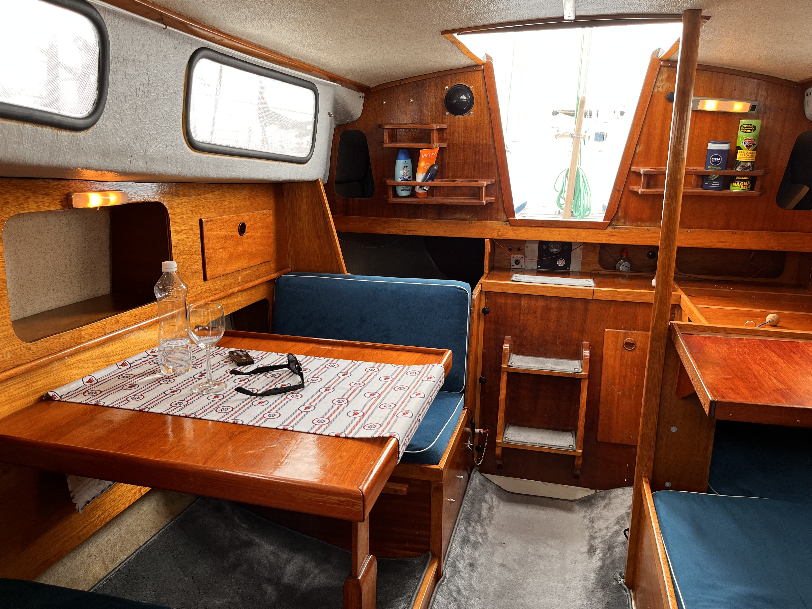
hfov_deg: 67.3
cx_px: 406
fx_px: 610
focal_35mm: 26
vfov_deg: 53.1
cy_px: 304
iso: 80
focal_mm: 5.1
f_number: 1.6
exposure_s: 1/121
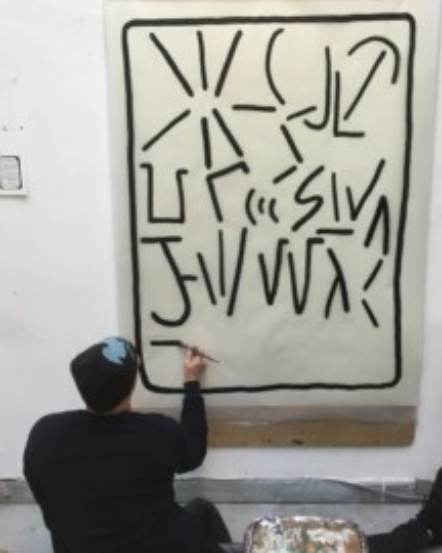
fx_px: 605
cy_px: 230
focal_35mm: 37
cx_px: 259
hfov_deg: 40.0
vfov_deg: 48.9
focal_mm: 4.15
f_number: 2.2
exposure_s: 1/33
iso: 25
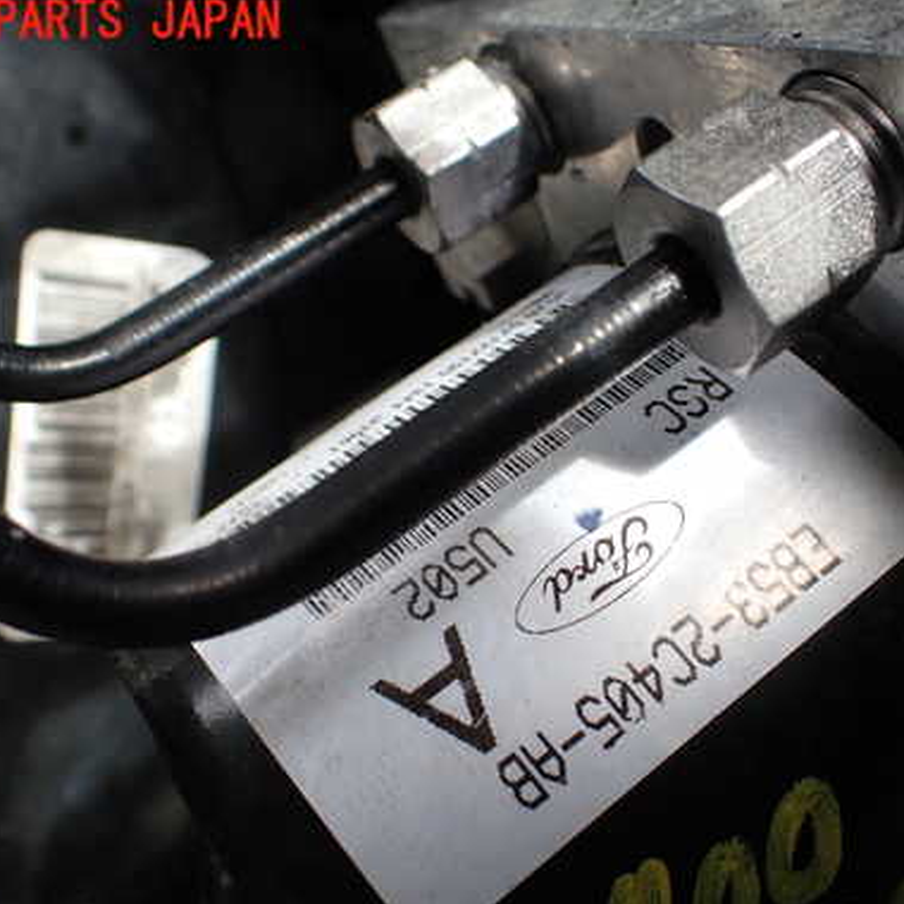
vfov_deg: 39.9
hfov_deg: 39.8
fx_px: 1241
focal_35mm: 42
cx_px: 563
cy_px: 530
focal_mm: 5.4
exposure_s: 1/125
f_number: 3.2
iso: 100
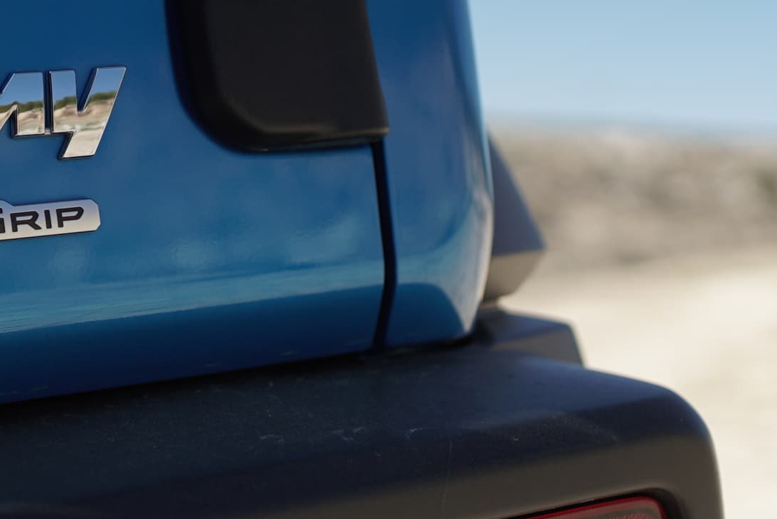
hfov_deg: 21.9
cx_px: 182
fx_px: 1987
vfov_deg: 14.9
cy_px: 201
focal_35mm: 92
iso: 100
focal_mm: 35
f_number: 2
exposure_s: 1/3200
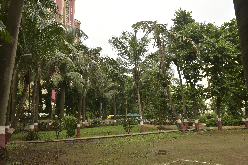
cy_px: 82
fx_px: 186
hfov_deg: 67.4
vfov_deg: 47.9
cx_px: 124
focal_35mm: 27
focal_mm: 27
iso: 800
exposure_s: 1/125
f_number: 16
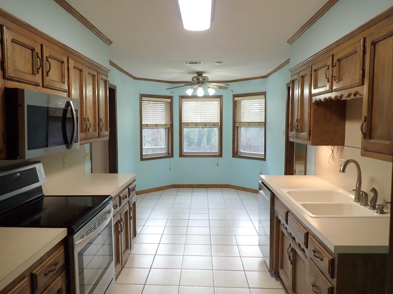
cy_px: 152
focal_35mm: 26
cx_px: 190
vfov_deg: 53.0
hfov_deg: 67.3
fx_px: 295
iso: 200
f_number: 2
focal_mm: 4.5
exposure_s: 1/125
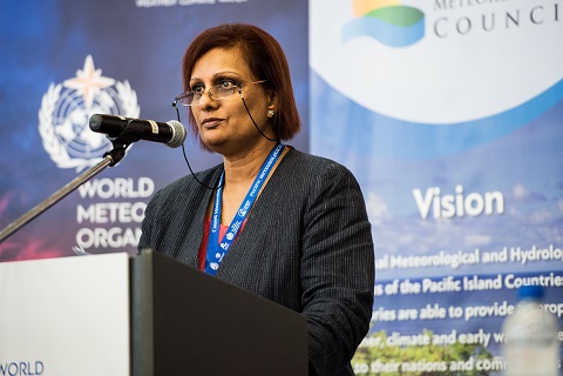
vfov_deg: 6.9
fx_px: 3128
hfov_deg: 10.3
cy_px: 188
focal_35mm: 200
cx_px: 282
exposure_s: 1/80
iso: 2000
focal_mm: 200
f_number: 3.5
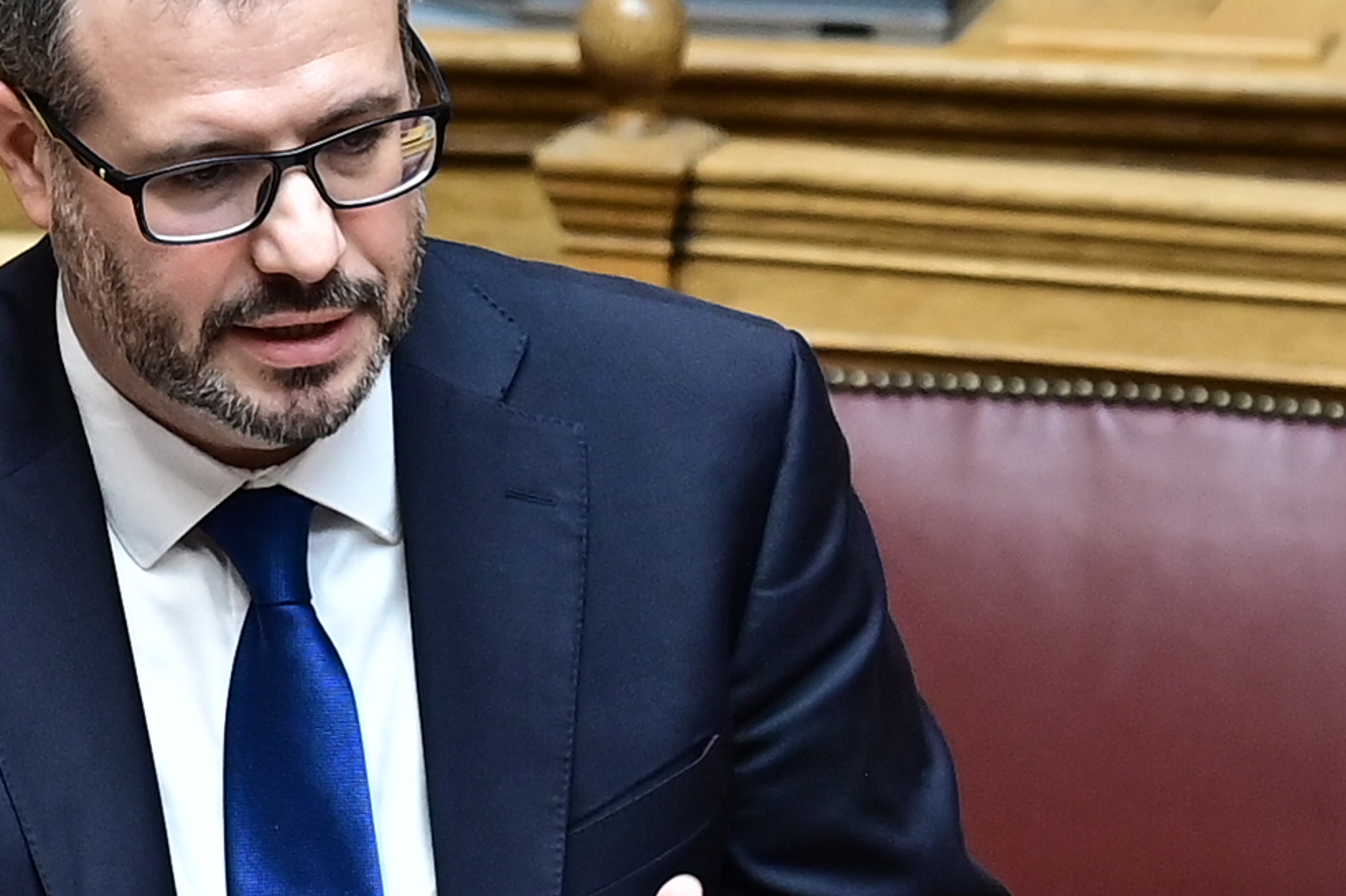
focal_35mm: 585
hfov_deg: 3.5
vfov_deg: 2.3
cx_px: 327
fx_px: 21864
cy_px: 576
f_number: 3.2
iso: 640
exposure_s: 1/200
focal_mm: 200
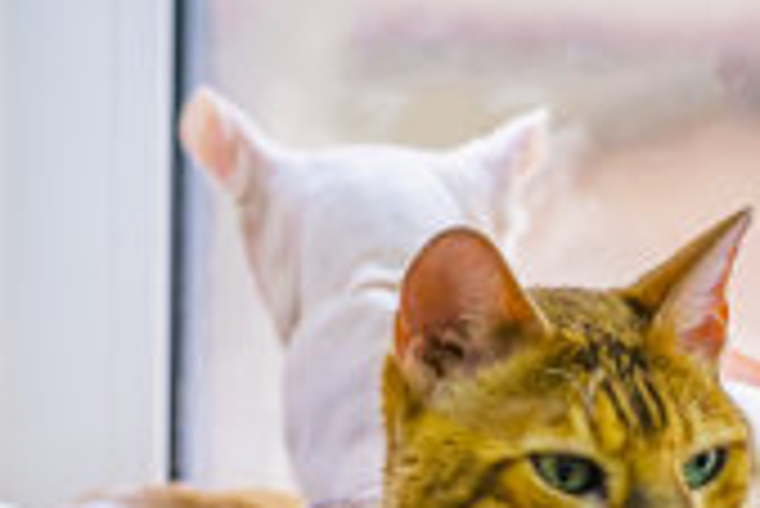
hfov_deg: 6.6
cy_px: 481
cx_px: 863
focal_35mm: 308
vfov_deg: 4.5
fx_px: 6508
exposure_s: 1/100
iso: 400
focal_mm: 85
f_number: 4
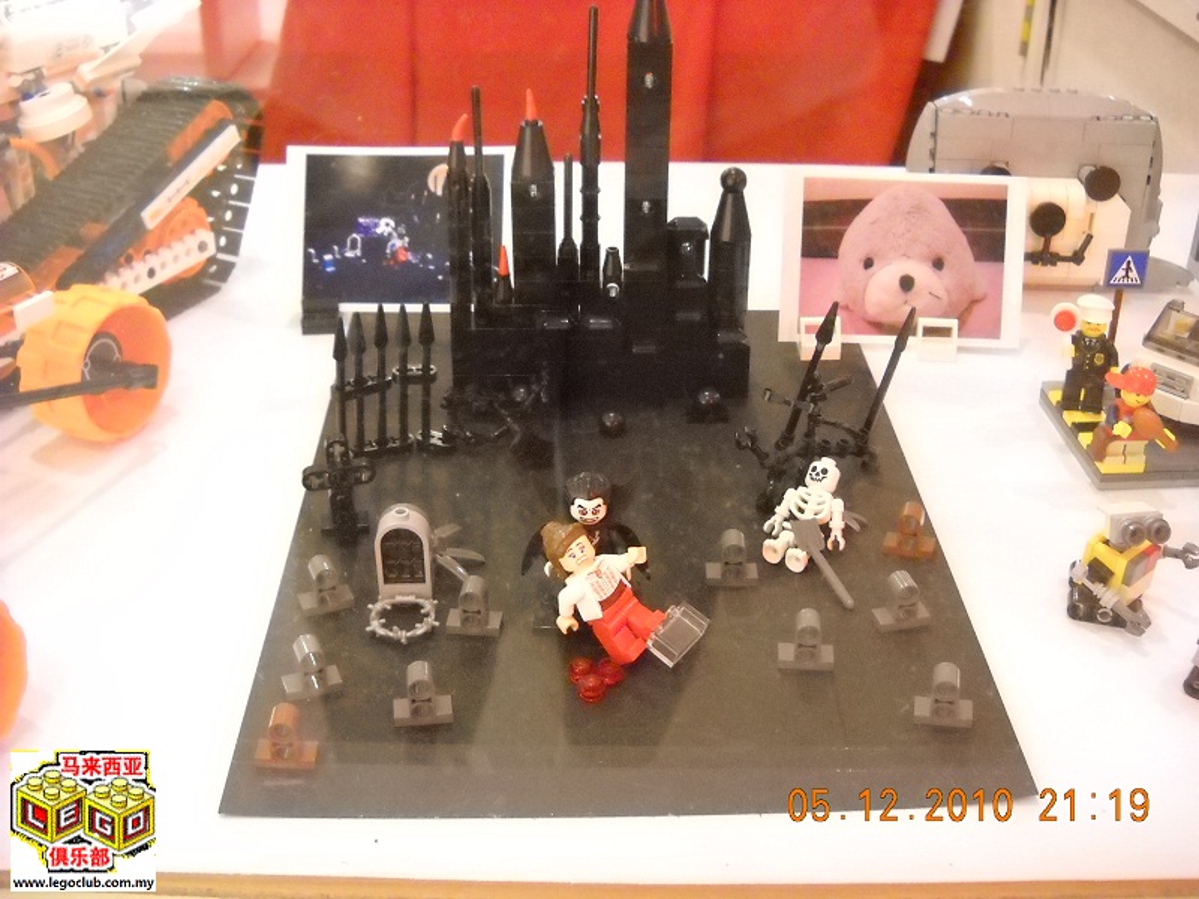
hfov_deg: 45.8
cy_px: 450
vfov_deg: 35.1
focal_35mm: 41
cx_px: 600
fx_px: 1420
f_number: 3.1
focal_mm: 6.72
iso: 800
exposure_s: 1/35
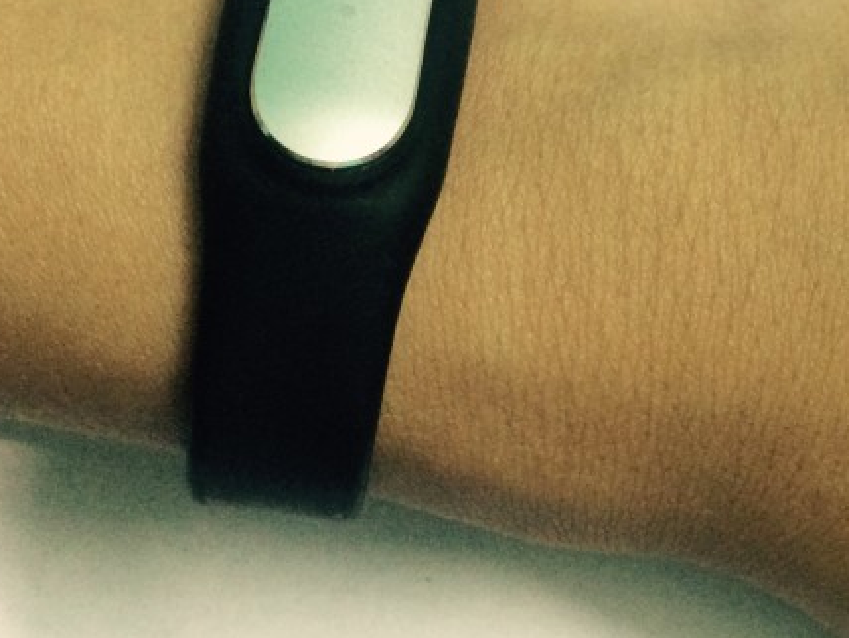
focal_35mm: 69
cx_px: 634
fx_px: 1693
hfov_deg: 27.8
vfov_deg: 21.3
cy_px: 298
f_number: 2.2
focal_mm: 4.15
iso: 250
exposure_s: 1/33
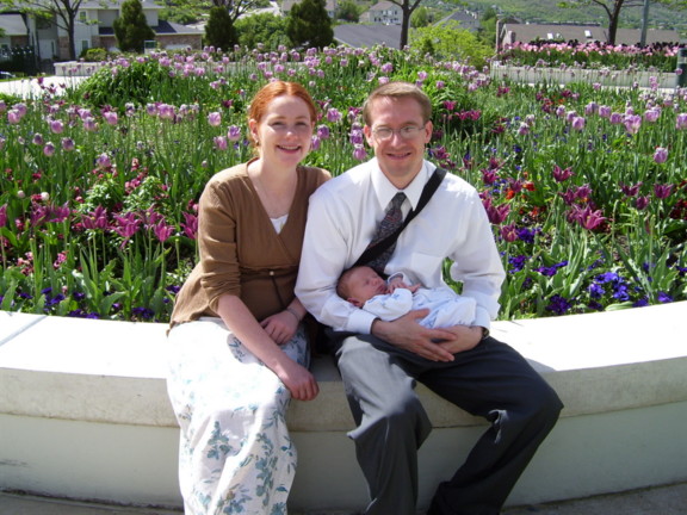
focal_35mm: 36
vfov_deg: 39.7
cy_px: 258
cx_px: 344
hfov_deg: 51.4
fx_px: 714
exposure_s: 1/350
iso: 80
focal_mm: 6
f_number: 4.8
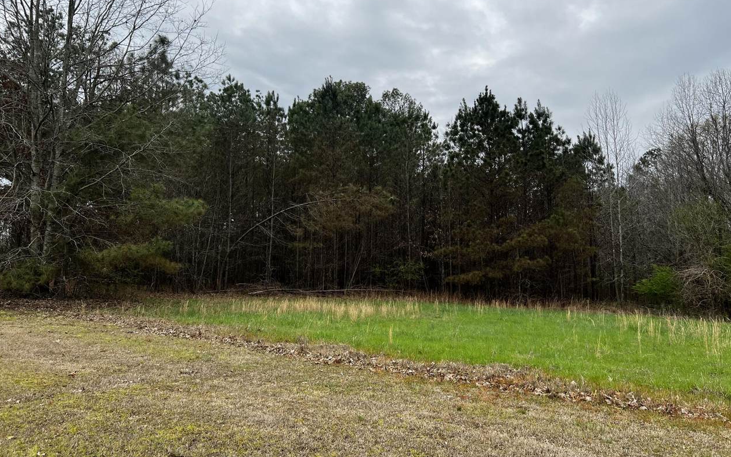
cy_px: 215
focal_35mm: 28
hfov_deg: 66.5
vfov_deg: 44.5
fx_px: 558
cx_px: 369
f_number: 1.5
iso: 50
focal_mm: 5.7
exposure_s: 1/2994
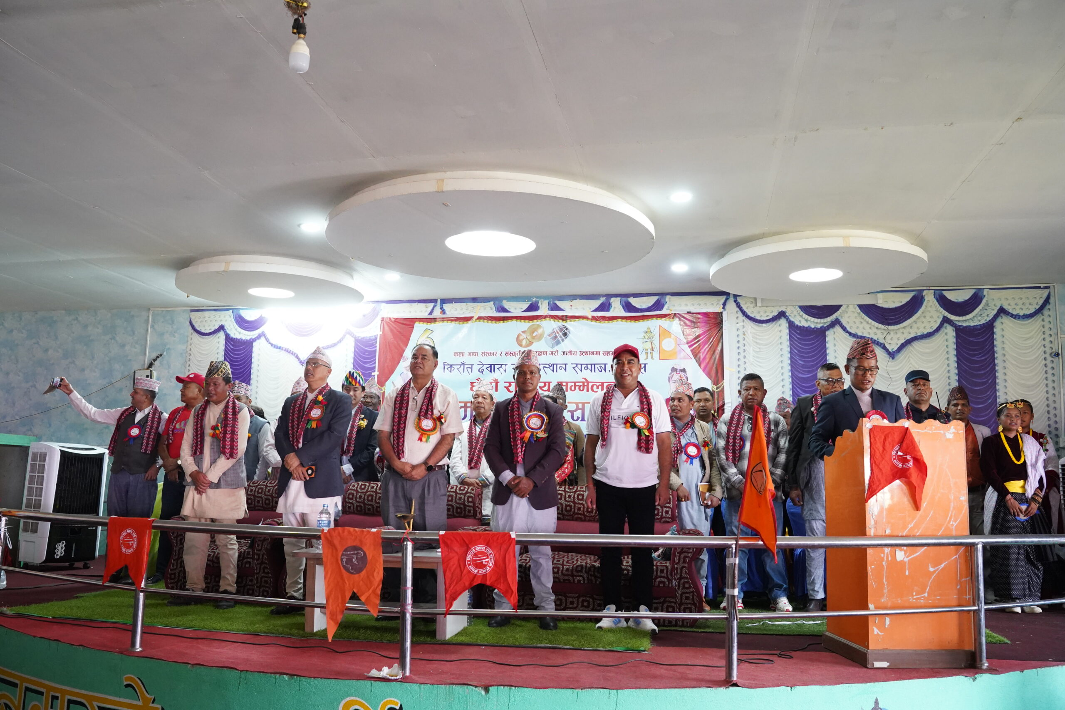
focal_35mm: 28
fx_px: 828
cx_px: 532
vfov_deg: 46.4
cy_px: 355
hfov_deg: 65.5
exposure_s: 1/125
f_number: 5
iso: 6400
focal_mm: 28
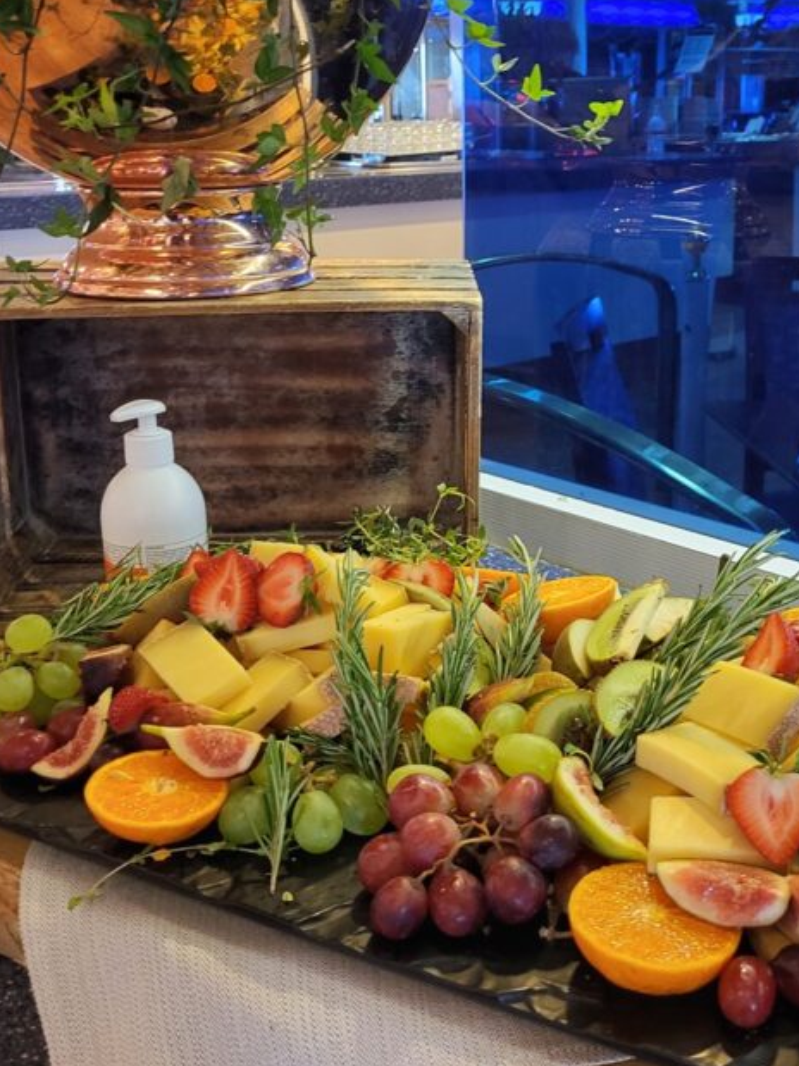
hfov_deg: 33.5
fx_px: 1324
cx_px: 479
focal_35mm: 43
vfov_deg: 43.8
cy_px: 491
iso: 500
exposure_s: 1/50
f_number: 1.8
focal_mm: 5.4
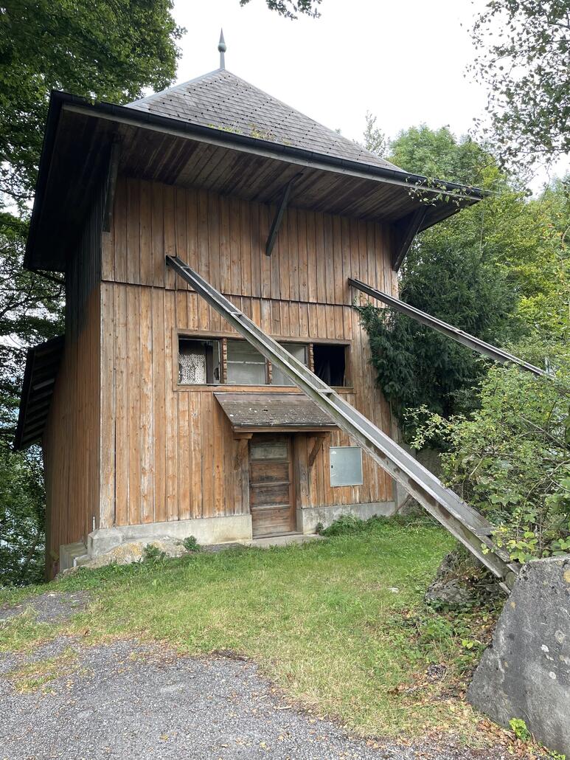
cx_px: 285
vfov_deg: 67.3
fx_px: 571
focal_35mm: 26
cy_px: 380
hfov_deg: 53.1
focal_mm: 4.2
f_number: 1.6
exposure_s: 1/208
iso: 32
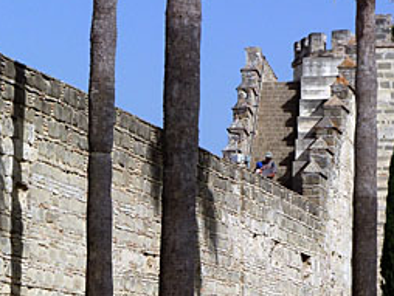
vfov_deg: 8.1
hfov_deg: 10.7
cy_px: 191
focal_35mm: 184
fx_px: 2096
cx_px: 157
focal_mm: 12.8
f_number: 5.6
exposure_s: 1/500
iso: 80
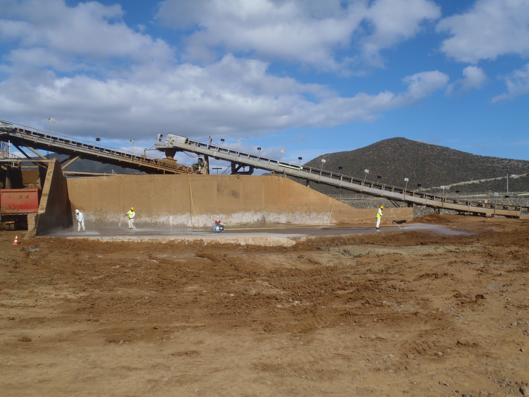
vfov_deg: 49.7
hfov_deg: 63.4
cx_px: 264
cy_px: 198
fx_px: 428
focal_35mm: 28
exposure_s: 1/1000
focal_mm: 5
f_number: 3.9
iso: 80
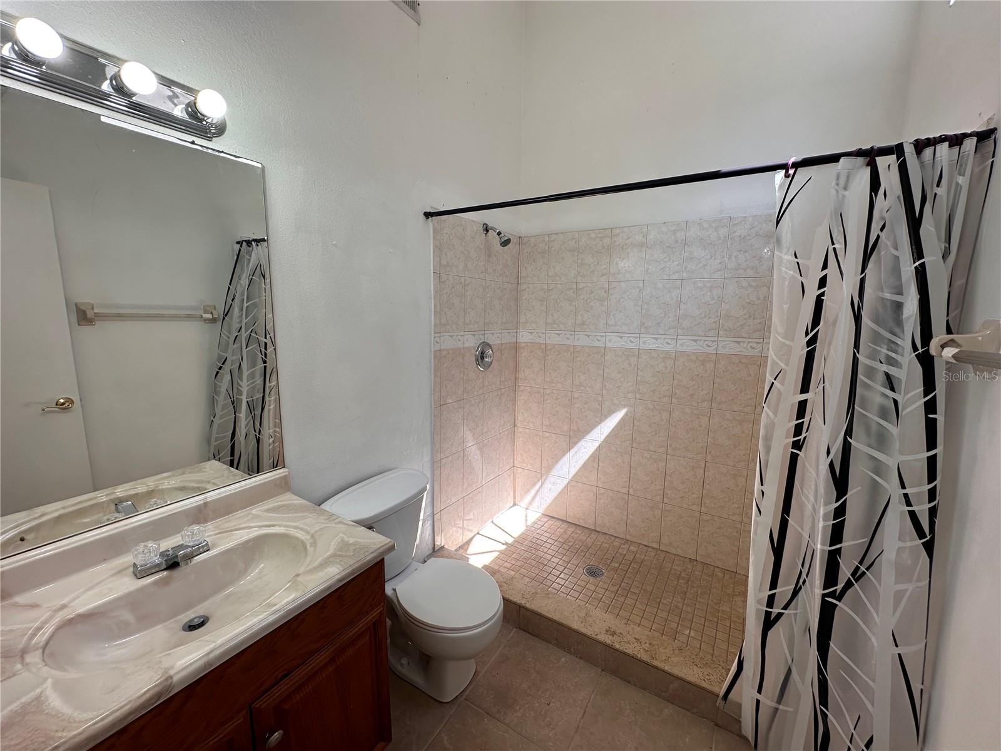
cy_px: 376
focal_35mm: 14
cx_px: 500
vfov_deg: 85.7
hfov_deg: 102.1
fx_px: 405
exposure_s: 1/150
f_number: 2.2
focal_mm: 2.22
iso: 40
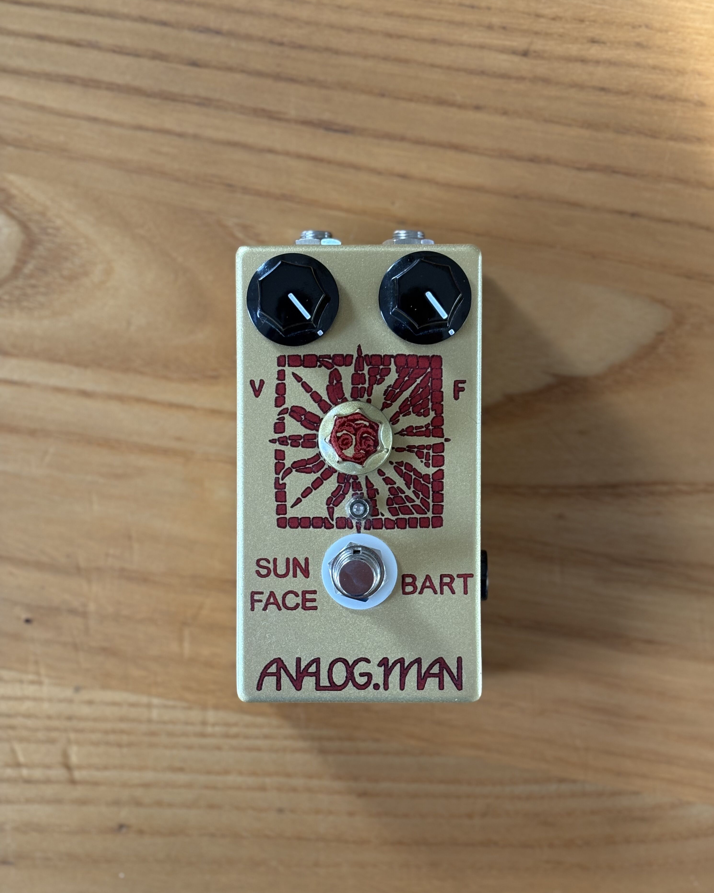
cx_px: 362
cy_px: 466
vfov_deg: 34.1
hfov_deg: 27.6
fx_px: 1453
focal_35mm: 55
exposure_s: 1/60
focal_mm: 5.96
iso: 125
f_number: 1.6
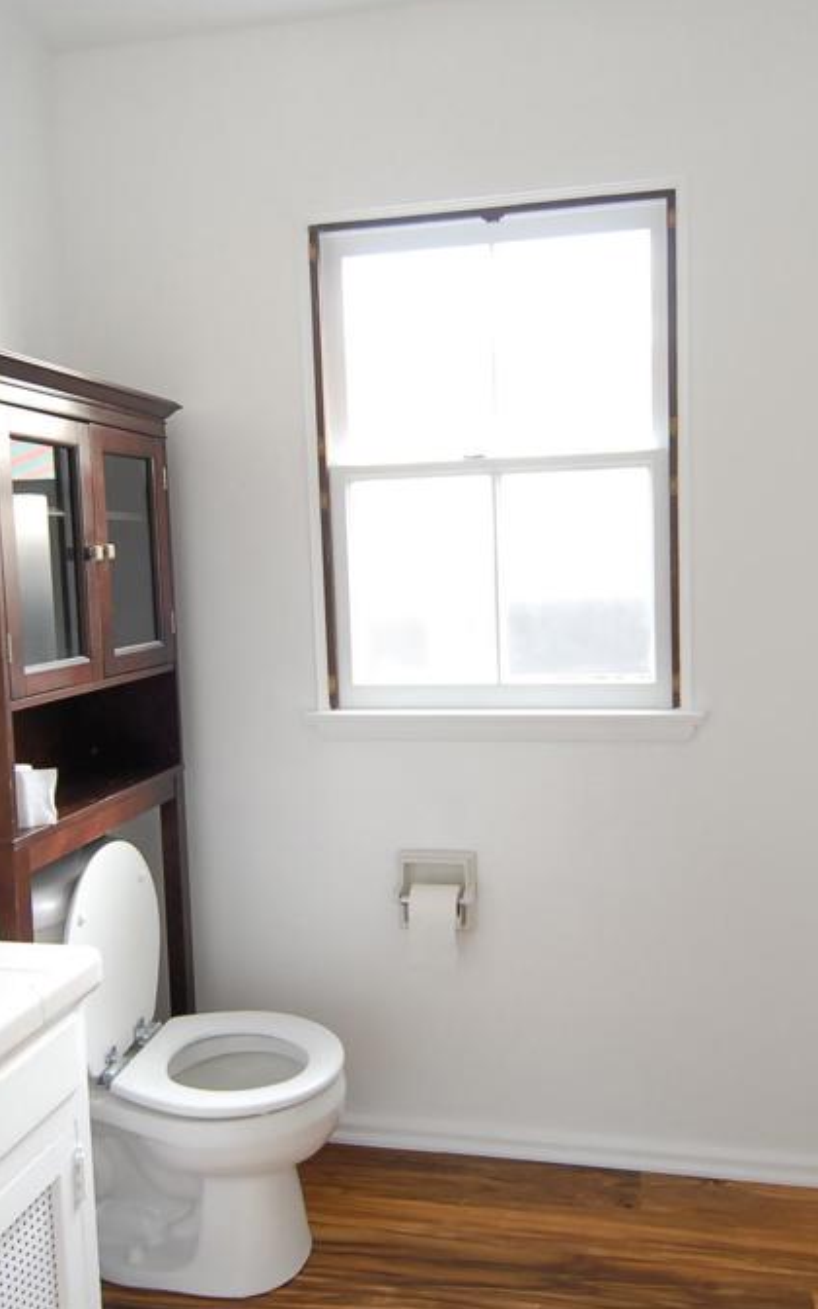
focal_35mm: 28
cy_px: 646
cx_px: 448
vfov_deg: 66.5
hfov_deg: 44.5
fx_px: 999
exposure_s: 1/30
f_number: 4
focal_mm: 12
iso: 500
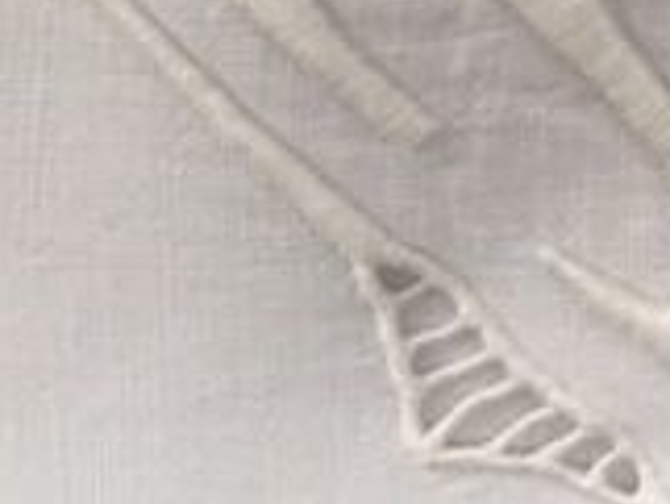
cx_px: 1053
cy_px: -158
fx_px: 2228
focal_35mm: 115
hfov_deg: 15.5
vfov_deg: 12.5
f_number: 2.2
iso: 40
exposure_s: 1/100
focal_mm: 4.15
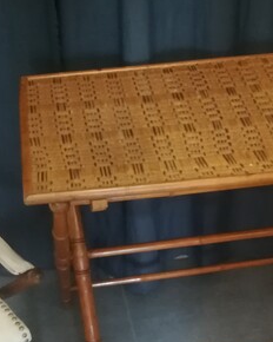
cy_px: 274
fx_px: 707
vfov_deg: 26.6
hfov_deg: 21.9
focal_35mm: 70
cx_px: 141
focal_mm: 3.83
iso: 500
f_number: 2.2
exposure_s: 1/14.3
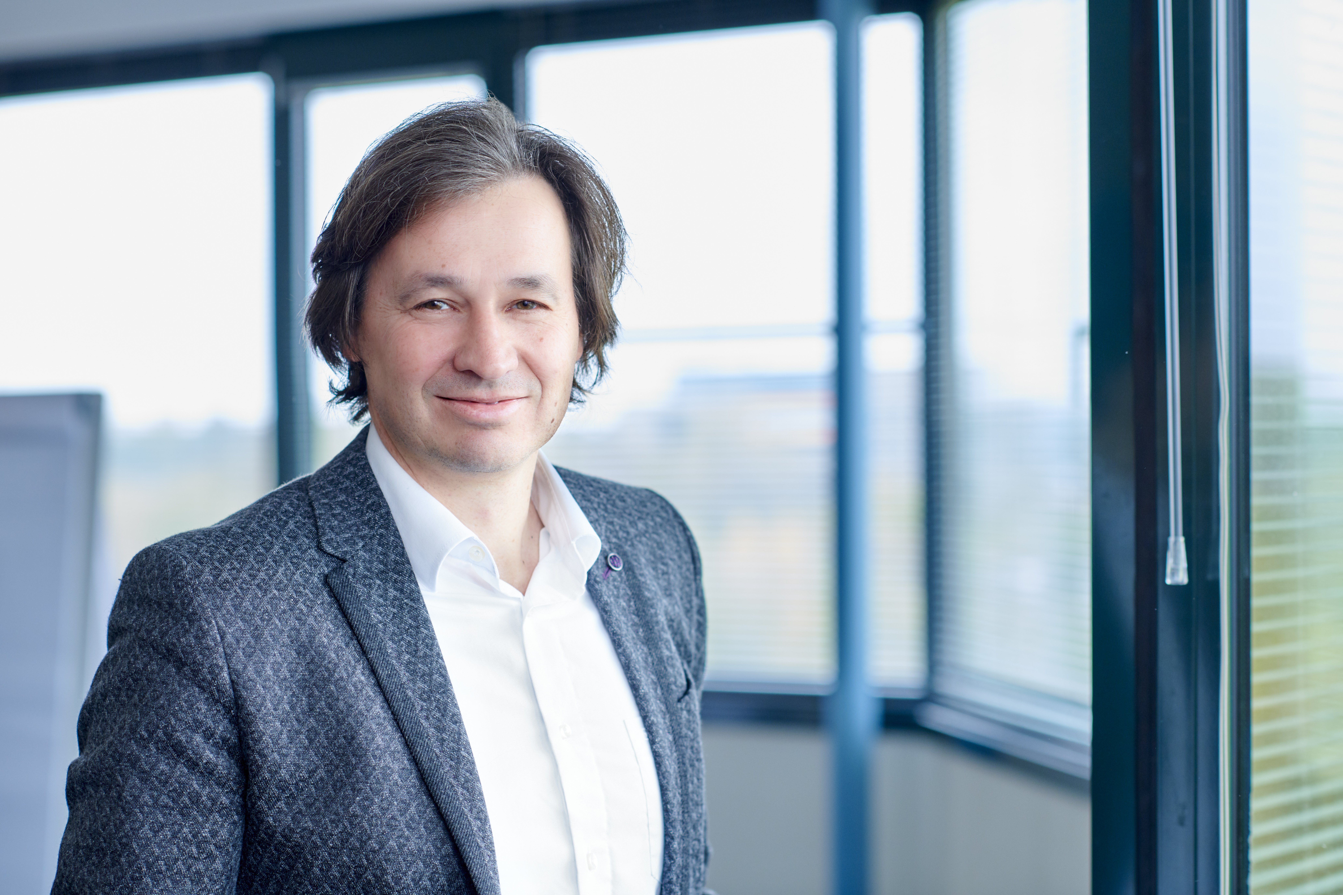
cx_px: 672
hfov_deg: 23.9
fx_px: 3171
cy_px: 448
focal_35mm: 85
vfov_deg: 16.1
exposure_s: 1/60
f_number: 3.2
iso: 400
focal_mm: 85
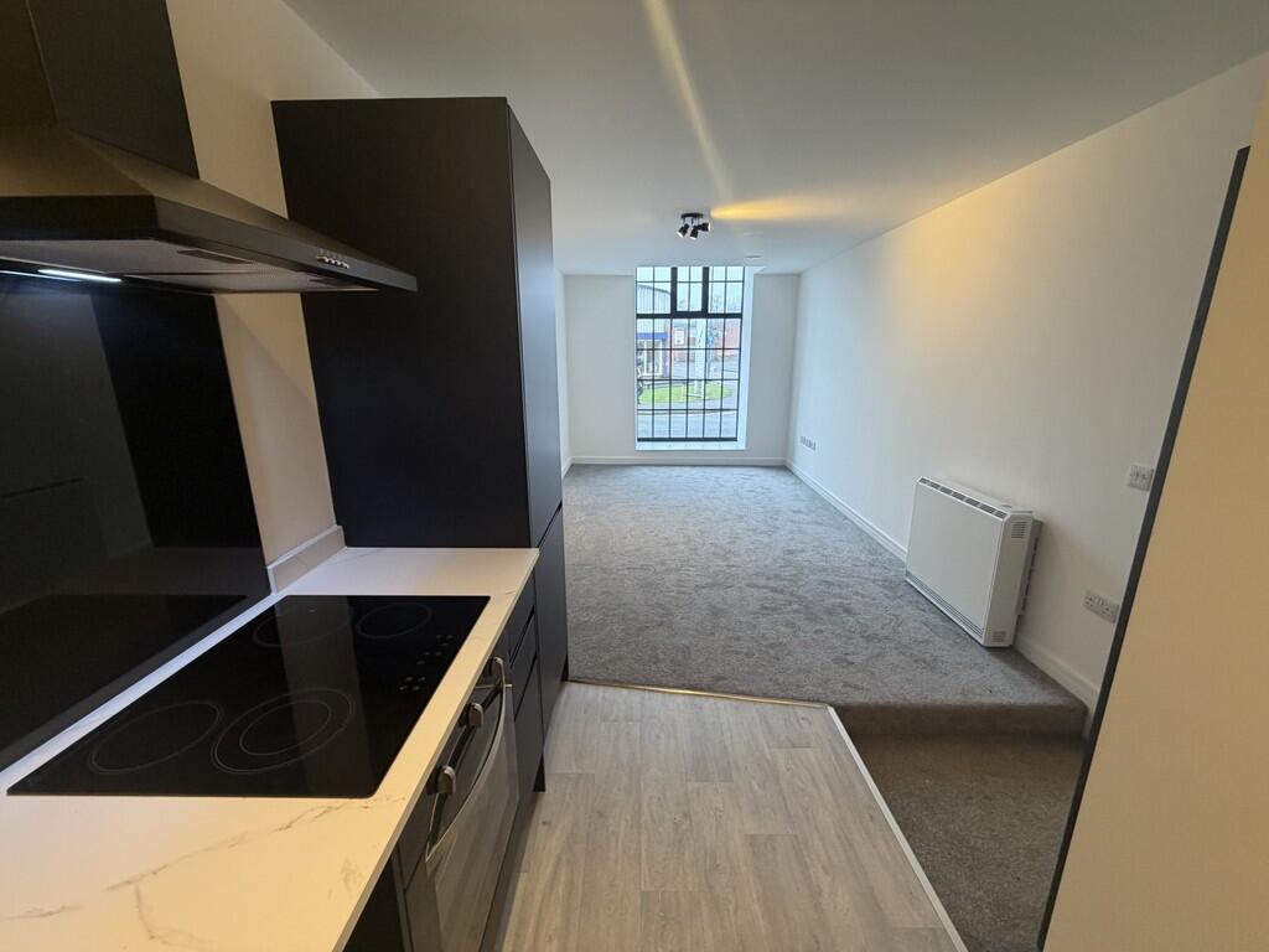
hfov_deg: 102.1
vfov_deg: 85.7
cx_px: 634
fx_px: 513
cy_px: 476
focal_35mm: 14
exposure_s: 1/50
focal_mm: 2.22
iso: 160
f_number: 2.2
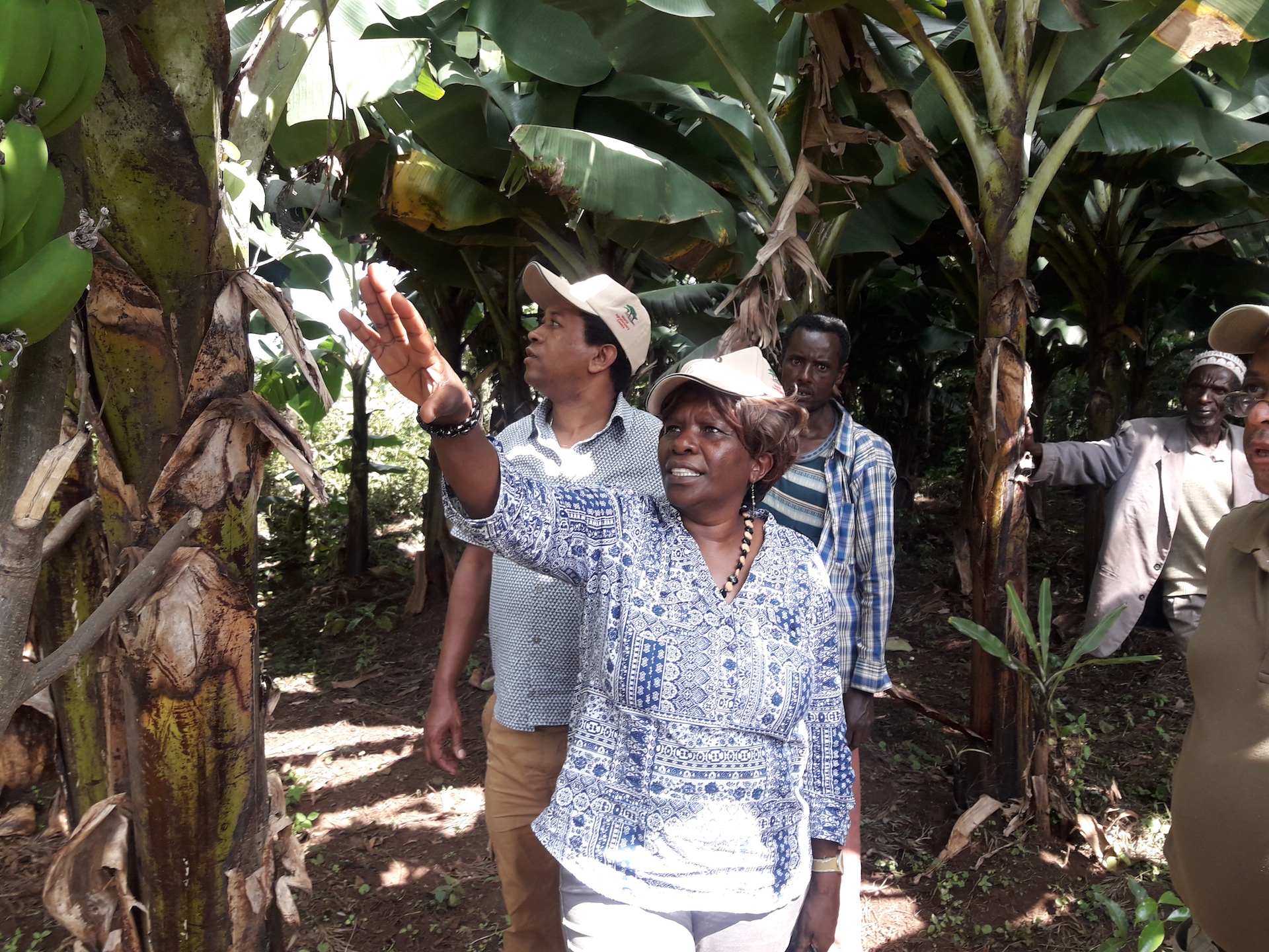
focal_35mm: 28
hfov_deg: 63.4
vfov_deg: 49.7
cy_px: 476
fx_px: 1026
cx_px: 634
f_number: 1.9
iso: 40
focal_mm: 3.7
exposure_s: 1/120
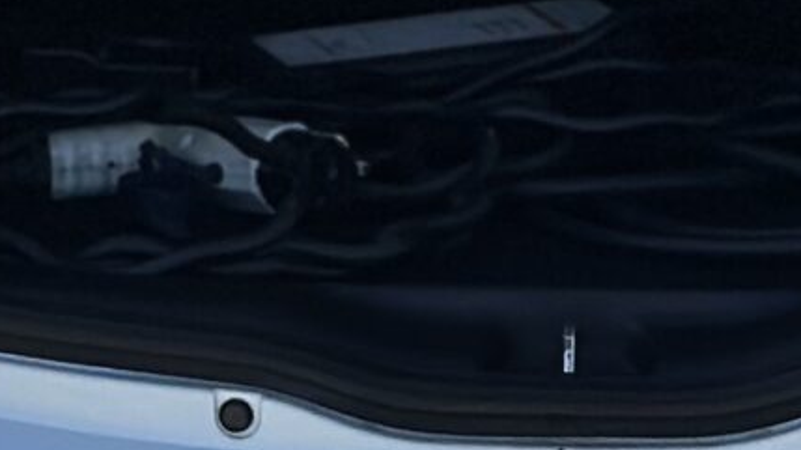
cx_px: 457
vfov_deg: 3.8
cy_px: -461
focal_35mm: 312
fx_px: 6625
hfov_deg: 6.9
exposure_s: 1/6211
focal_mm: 6.86
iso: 80
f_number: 1.78
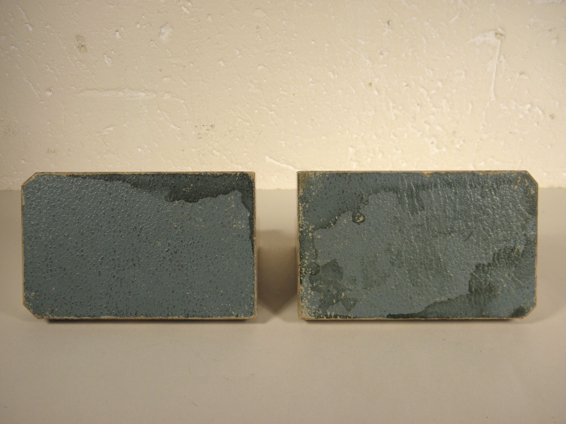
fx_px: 670
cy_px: 212
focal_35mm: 41
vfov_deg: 35.1
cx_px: 283
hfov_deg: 45.8
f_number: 3.8
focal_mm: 7.5
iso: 100
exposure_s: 1/100
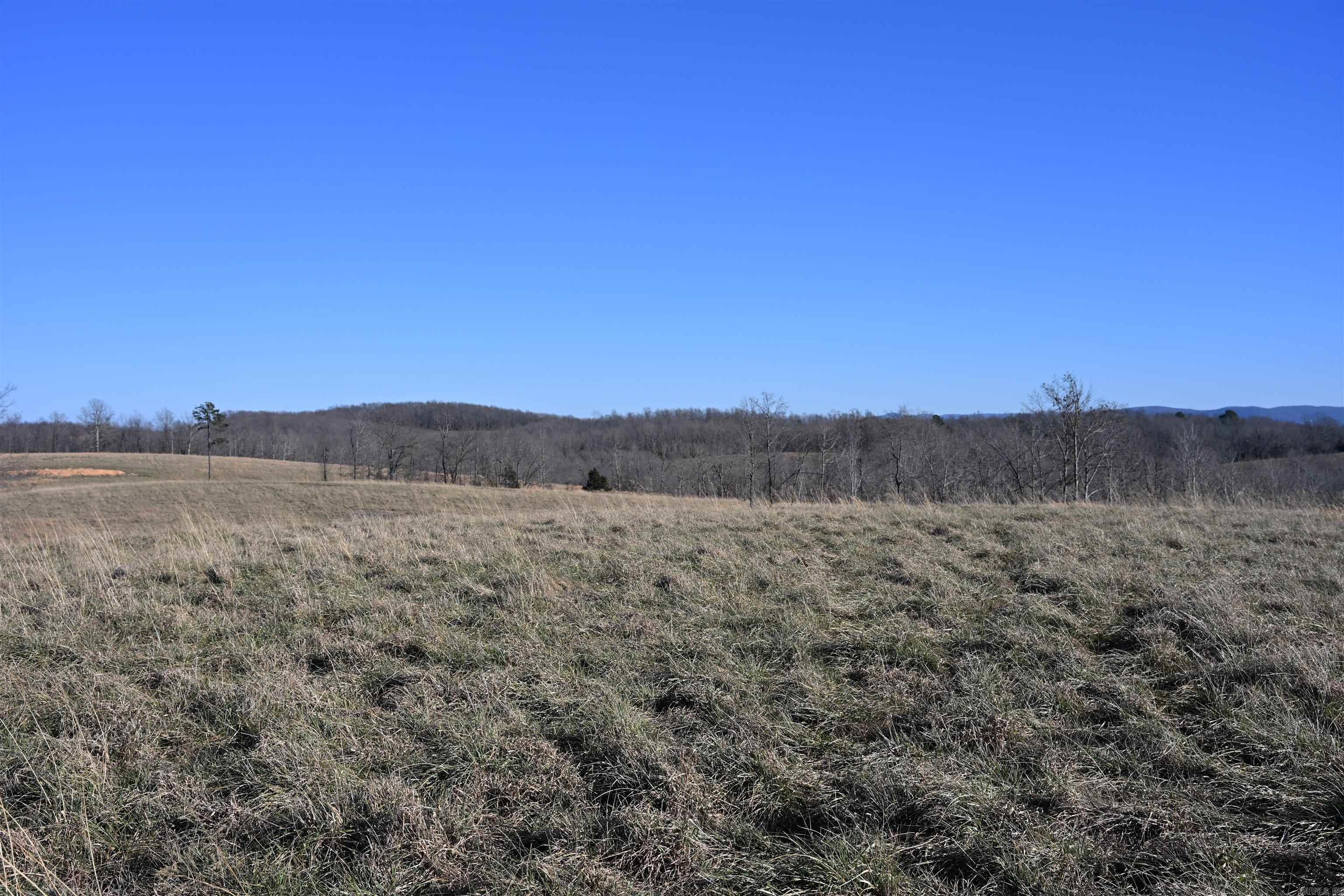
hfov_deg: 54.4
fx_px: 1307
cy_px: 448
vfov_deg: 37.9
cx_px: 672
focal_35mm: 35
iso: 100
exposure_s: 1/400
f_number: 7.1
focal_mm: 35
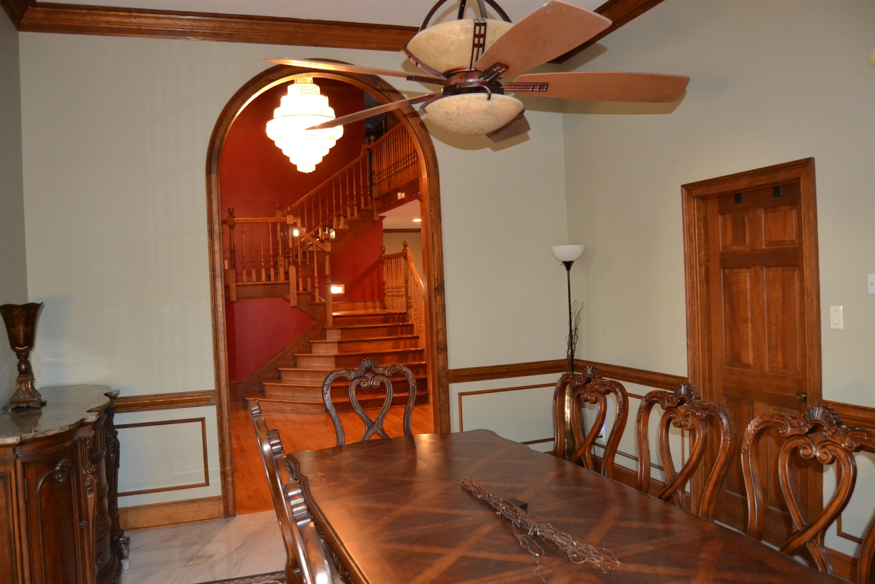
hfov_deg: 67.4
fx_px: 656
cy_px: 292
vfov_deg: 47.9
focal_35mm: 27
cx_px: 438
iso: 2800
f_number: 3.5
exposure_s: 1/60
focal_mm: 18
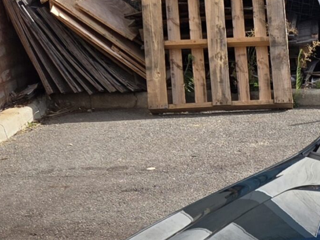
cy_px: 334
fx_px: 804
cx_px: 497
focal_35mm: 87
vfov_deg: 15.9
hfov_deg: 19.3
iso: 50
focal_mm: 5.4
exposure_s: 1/3333
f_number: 1.8
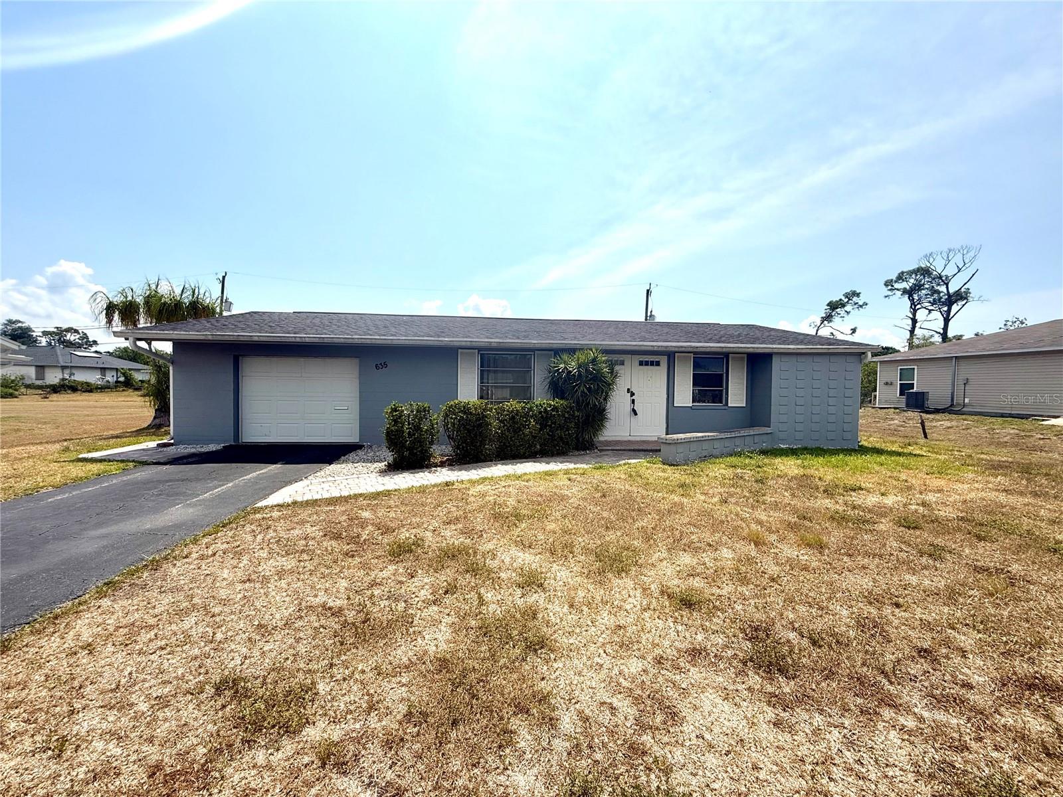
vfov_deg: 85.7
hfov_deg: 102.1
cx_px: 532
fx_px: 430
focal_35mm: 14
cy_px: 398
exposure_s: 1/4149
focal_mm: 2.22
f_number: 2.2
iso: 50
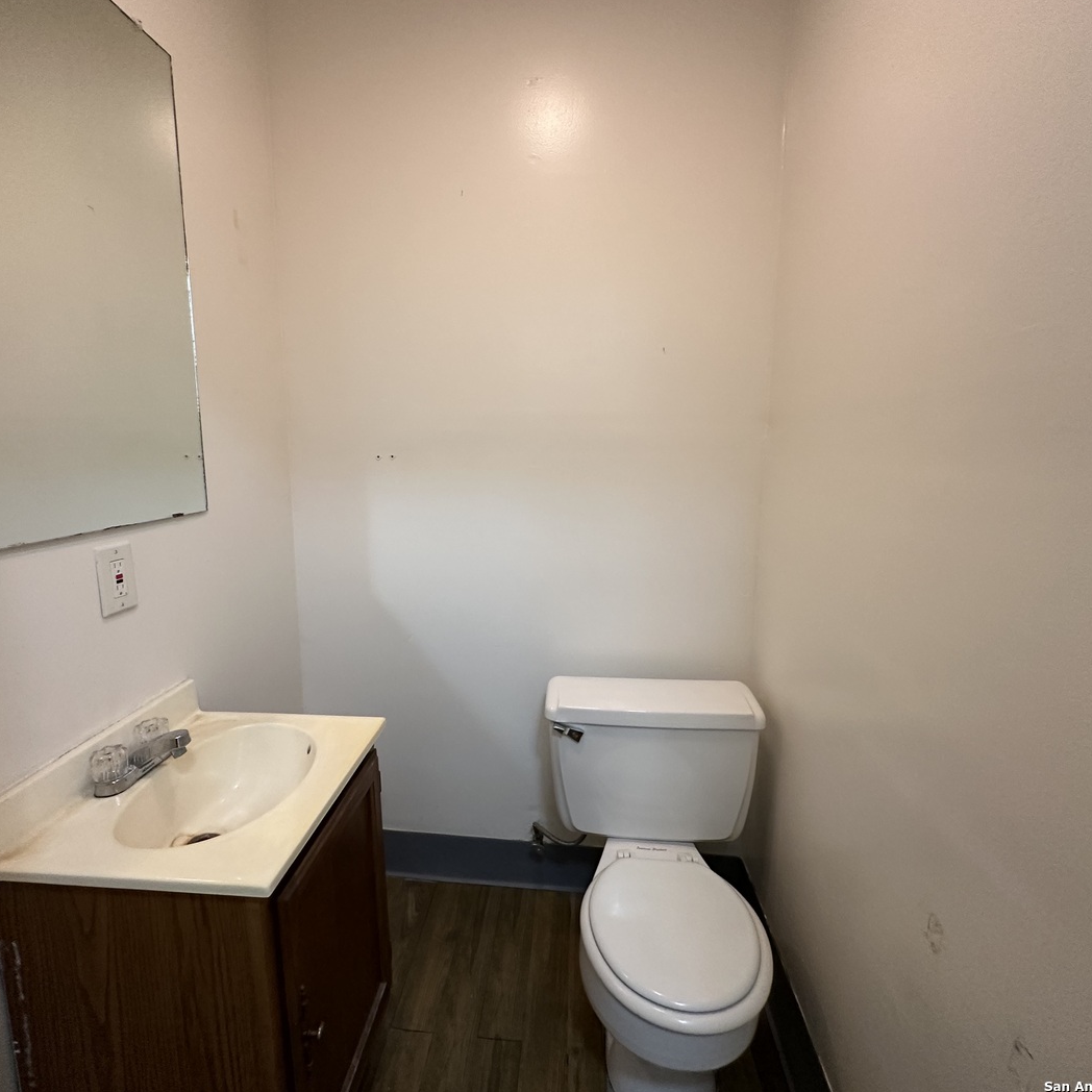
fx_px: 607
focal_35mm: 17
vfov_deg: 84.0
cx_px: 520
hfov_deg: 83.9
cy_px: 532
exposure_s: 1/60
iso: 250
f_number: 2.2
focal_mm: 2.22
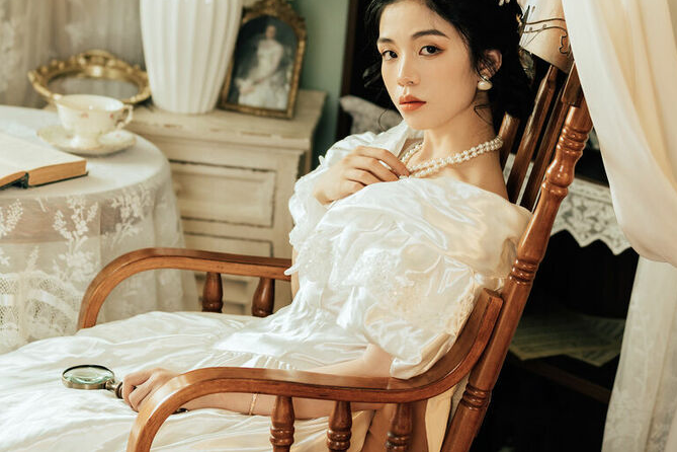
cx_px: 240
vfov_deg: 11.0
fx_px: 2332
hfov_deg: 16.5
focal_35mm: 124
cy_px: 116
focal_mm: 80
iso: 640
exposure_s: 1/200
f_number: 2.8
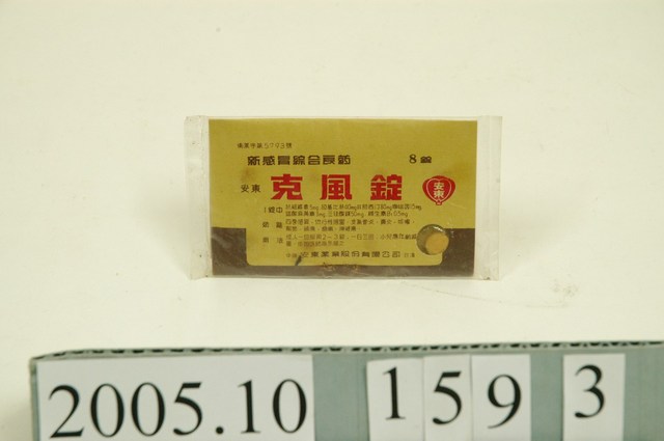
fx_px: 1934
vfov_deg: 13.0
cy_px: 220
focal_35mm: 105
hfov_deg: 19.5
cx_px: 332
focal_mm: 70
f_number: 8
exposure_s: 1/20
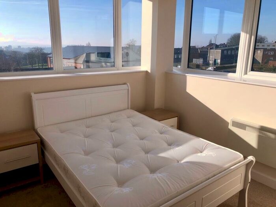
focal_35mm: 29
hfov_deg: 61.7
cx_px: 138
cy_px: 104
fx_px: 231
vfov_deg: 48.2
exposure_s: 1/1919
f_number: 1.8
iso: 20
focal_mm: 3.99
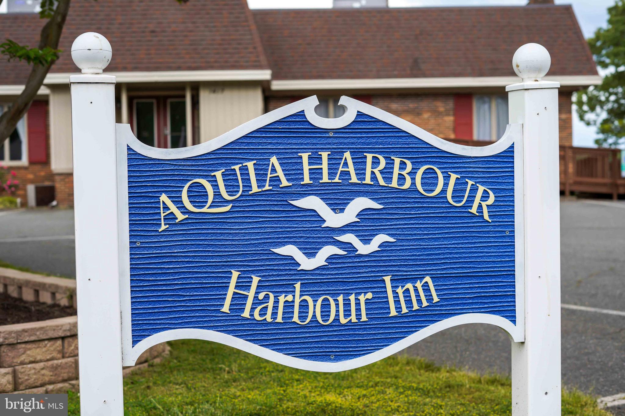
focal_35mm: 50
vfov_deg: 27.0
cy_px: 208
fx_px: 868
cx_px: 312
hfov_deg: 39.6
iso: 160
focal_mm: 50
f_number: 4.5
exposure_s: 1/500
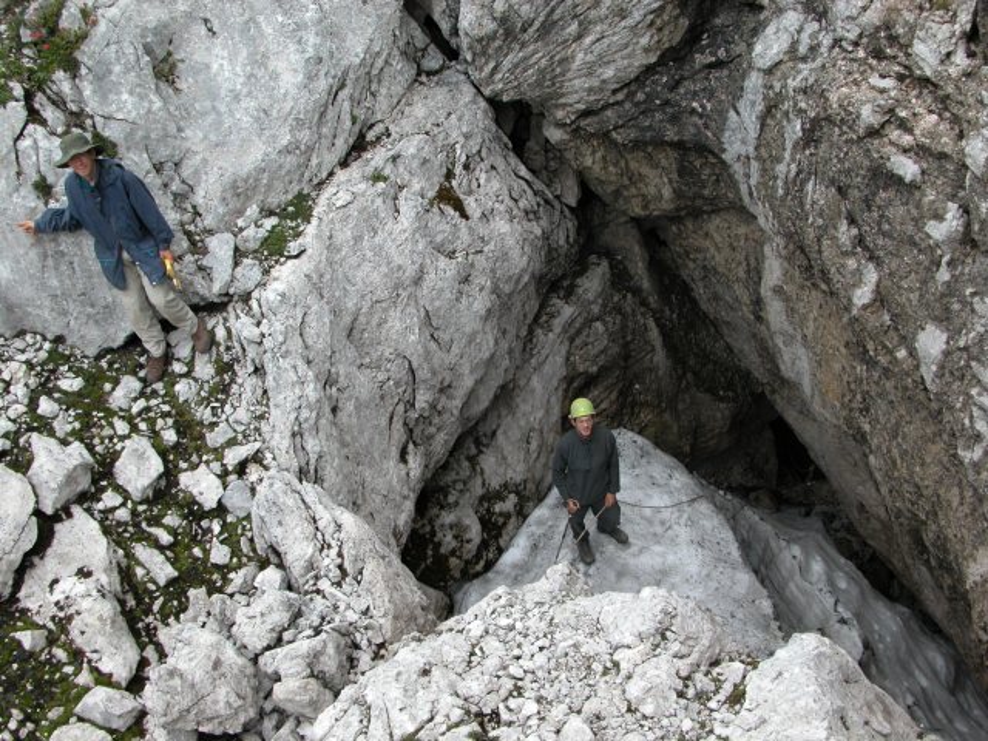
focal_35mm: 35
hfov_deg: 52.6
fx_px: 999
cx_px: 494
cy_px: 370
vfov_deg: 40.7
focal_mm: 8.9
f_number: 4.5
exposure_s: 1/137
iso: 100
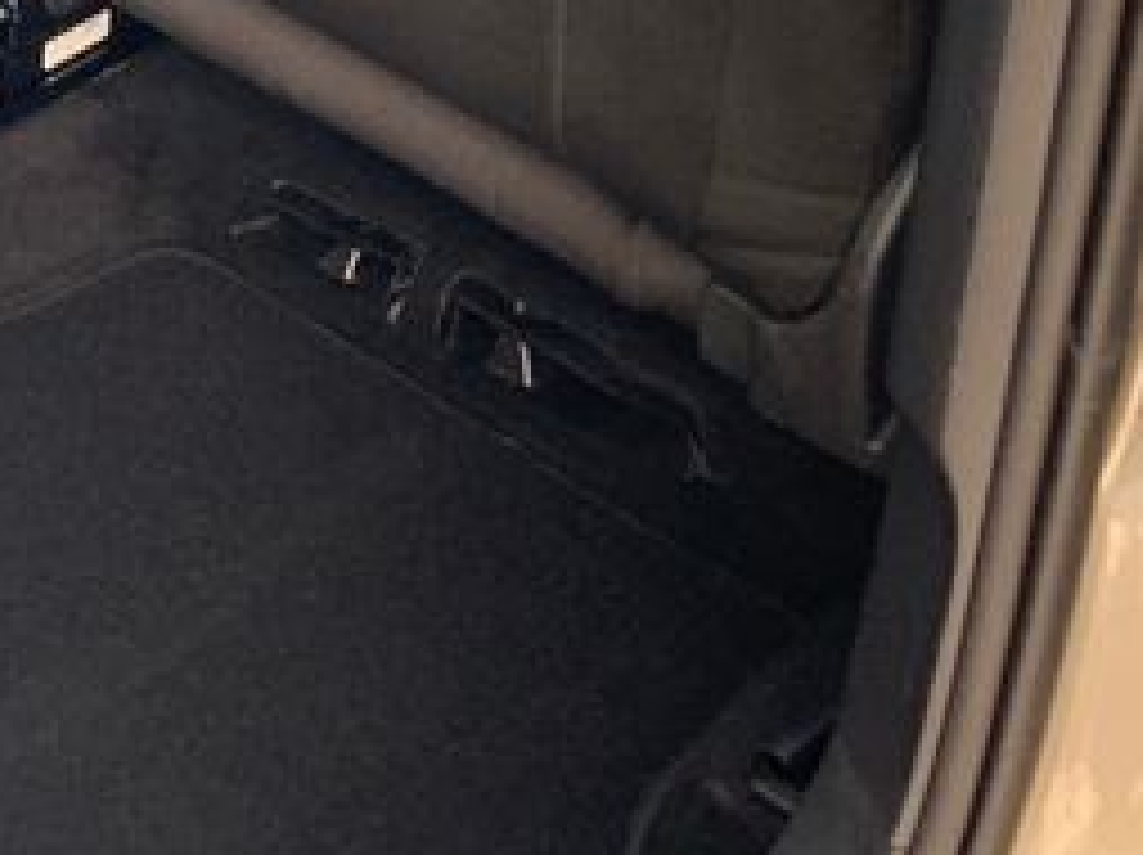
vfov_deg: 12.7
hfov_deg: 16.2
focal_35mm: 105
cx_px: -837
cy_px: -720
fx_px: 3464
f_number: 1.8
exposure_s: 1/121
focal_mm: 4.25
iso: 50
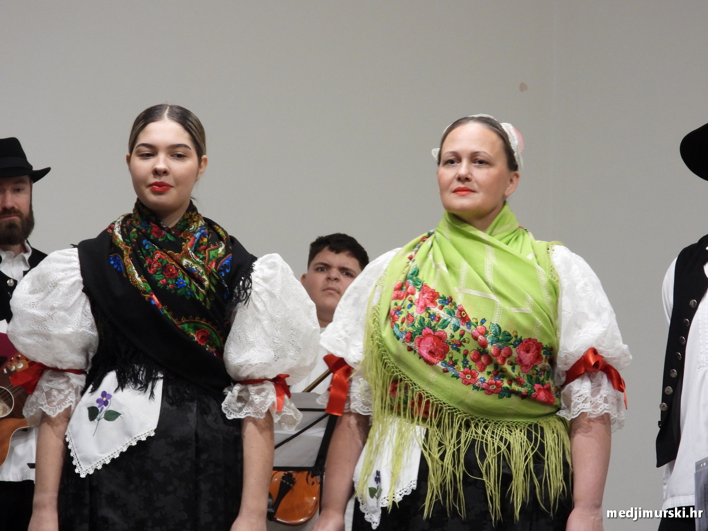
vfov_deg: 8.0
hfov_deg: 10.7
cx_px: 354
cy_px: 266
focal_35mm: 185
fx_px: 3784
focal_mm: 33.2
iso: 400
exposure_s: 1/20
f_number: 4.5
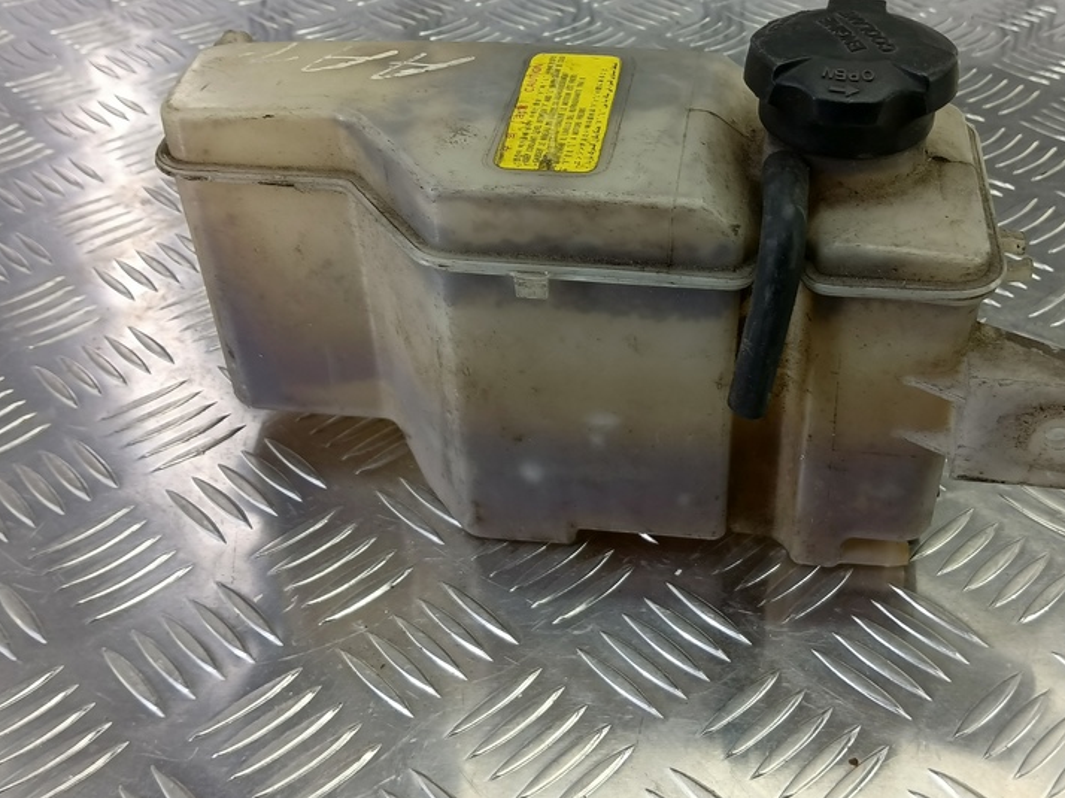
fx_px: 1015
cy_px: 328
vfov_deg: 42.8
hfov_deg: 55.0
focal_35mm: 33
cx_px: 634
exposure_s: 1/50
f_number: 1.6
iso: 99
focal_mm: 4.11
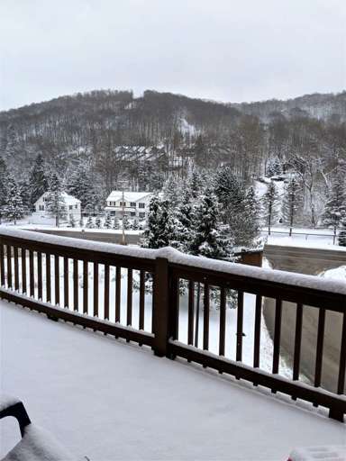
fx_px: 360
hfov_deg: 51.4
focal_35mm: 27
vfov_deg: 65.3
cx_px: 173
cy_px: 230
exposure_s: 1/939
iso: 63
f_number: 1.8
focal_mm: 4.44
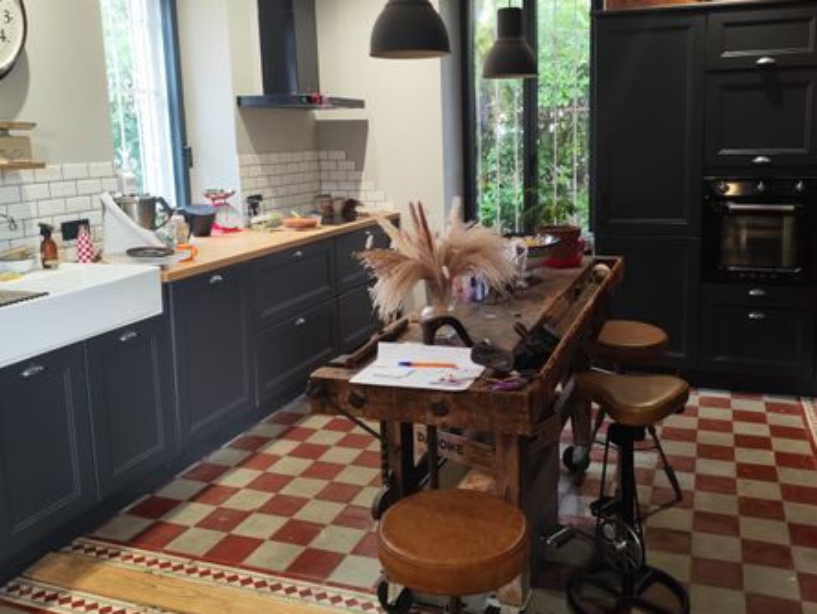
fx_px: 732
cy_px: 237
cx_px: 459
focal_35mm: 31
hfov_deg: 58.2
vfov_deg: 45.1
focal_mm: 6.19
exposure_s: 1/50
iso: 500
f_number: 1.65
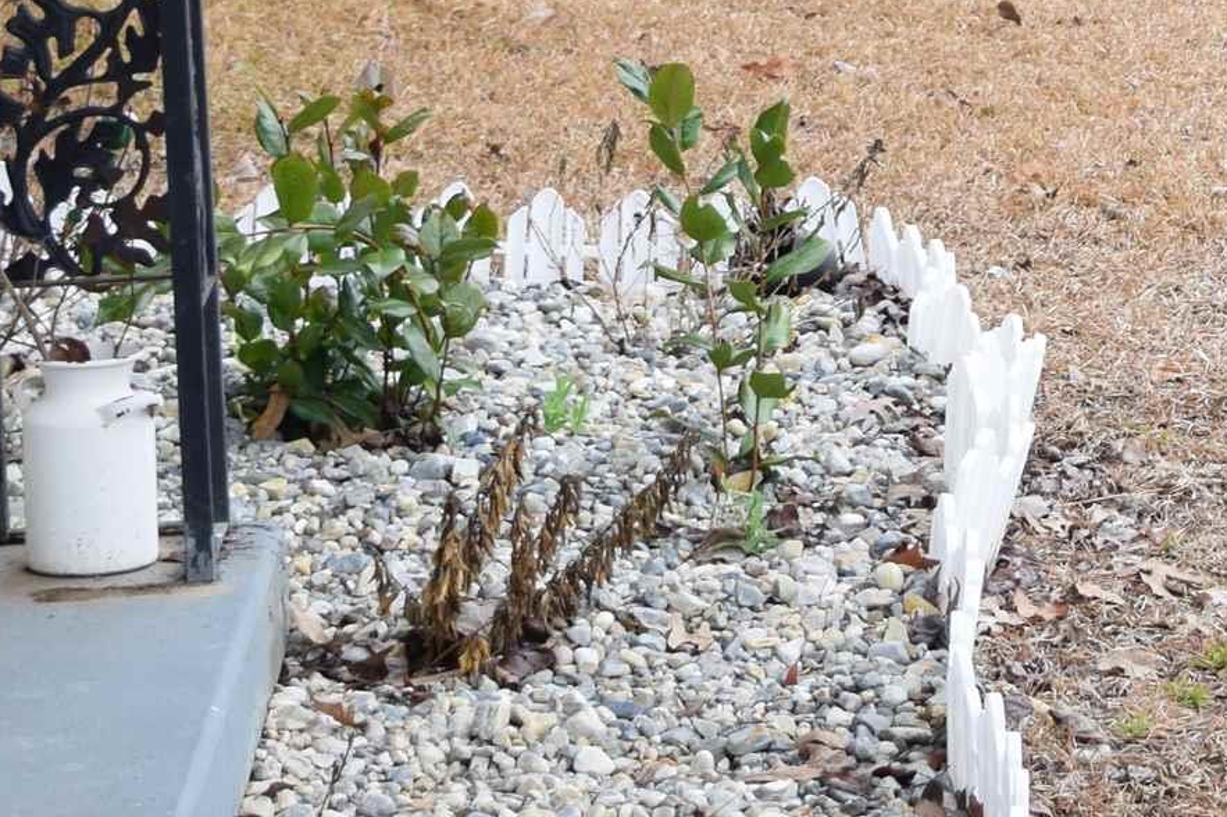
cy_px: -383
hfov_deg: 10.9
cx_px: 1679
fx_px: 6226
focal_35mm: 183
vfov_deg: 7.4
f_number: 7.1
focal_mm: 35
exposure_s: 1/200
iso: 400
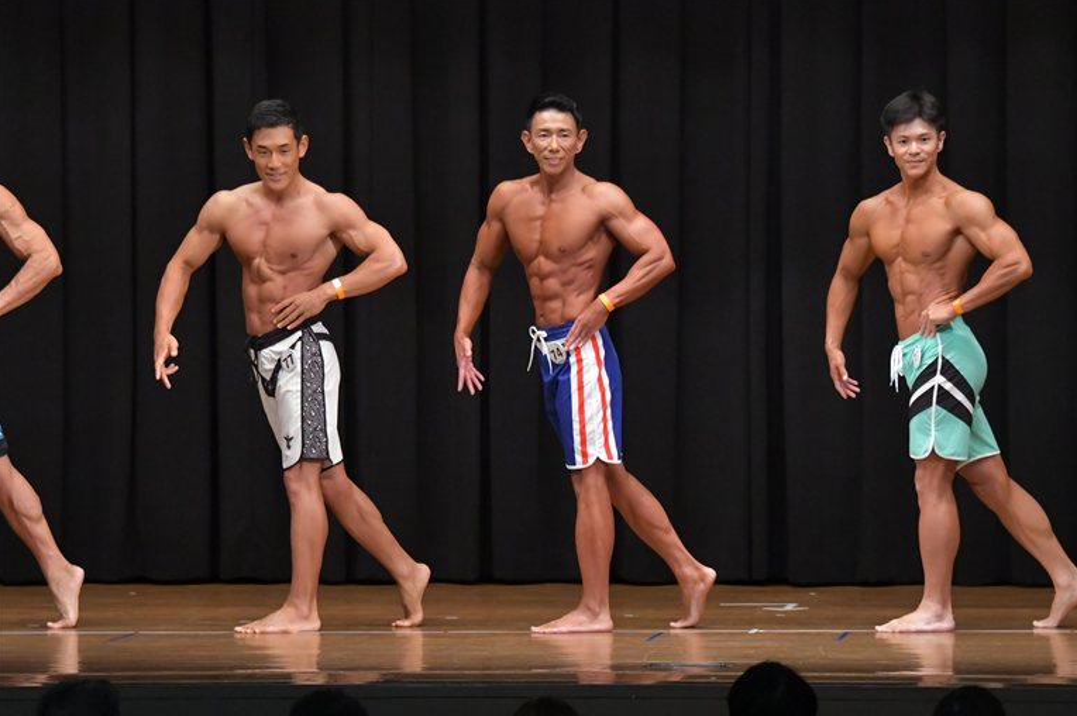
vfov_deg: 6.7
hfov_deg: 10.0
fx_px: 6128
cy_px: 358
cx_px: 543
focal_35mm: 205
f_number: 5.6
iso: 6400
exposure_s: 1/400
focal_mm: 135
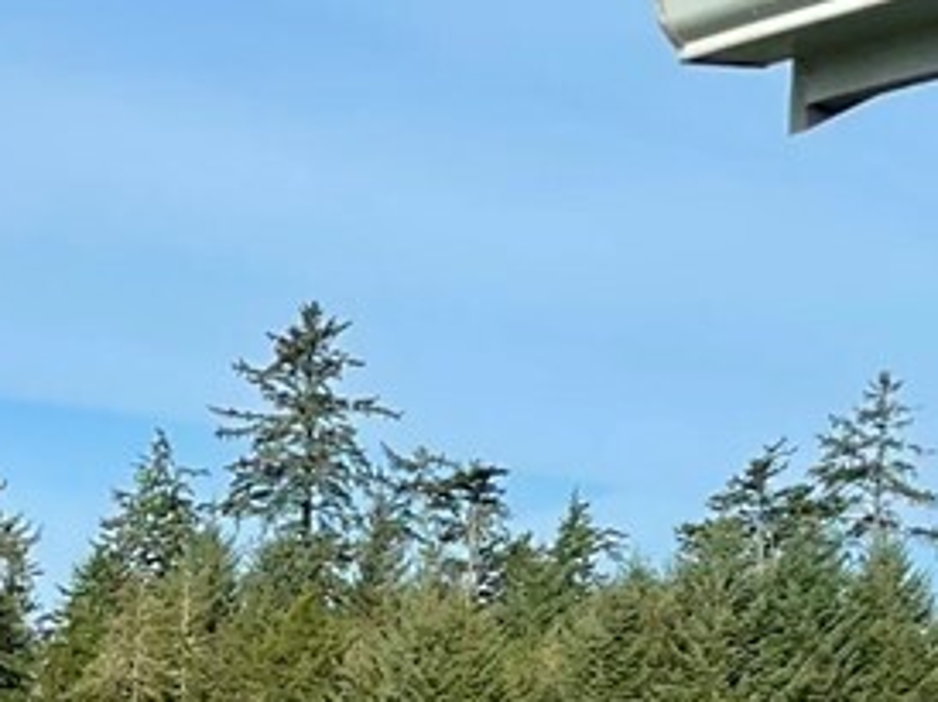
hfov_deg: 13.4
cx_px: 68
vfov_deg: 9.7
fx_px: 3953
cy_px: 1202
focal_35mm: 146
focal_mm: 5.1
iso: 32
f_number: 1.6
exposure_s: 1/2083
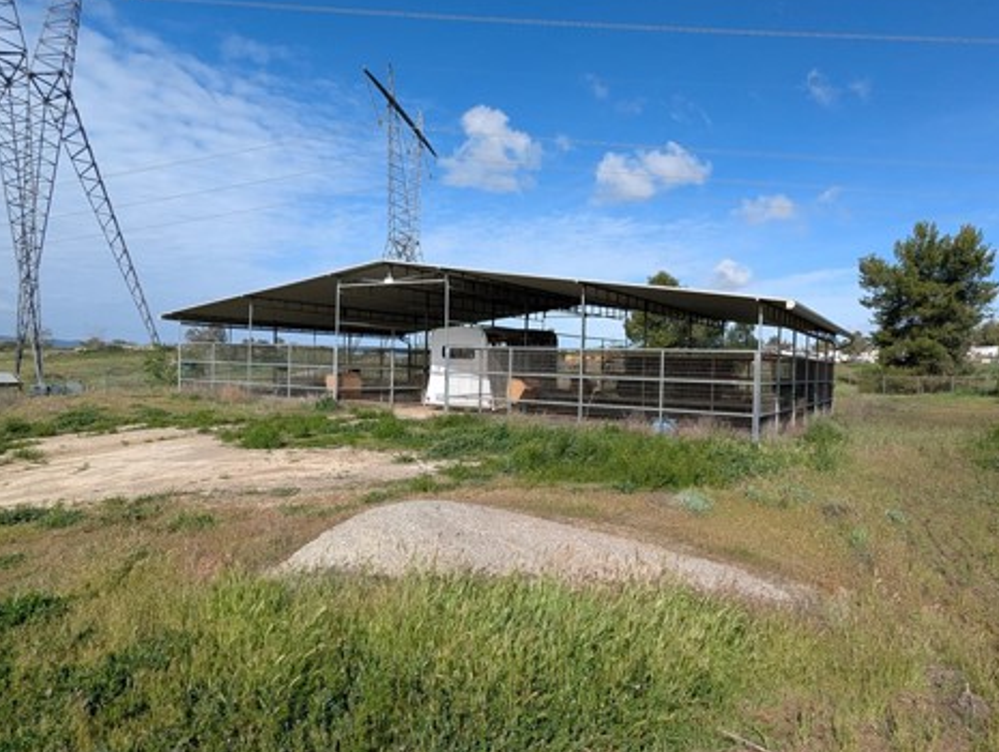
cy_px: 381
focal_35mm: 22
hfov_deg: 76.2
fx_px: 636
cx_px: 541
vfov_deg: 61.2
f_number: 2.2
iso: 52
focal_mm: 2.35
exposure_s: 1/1927
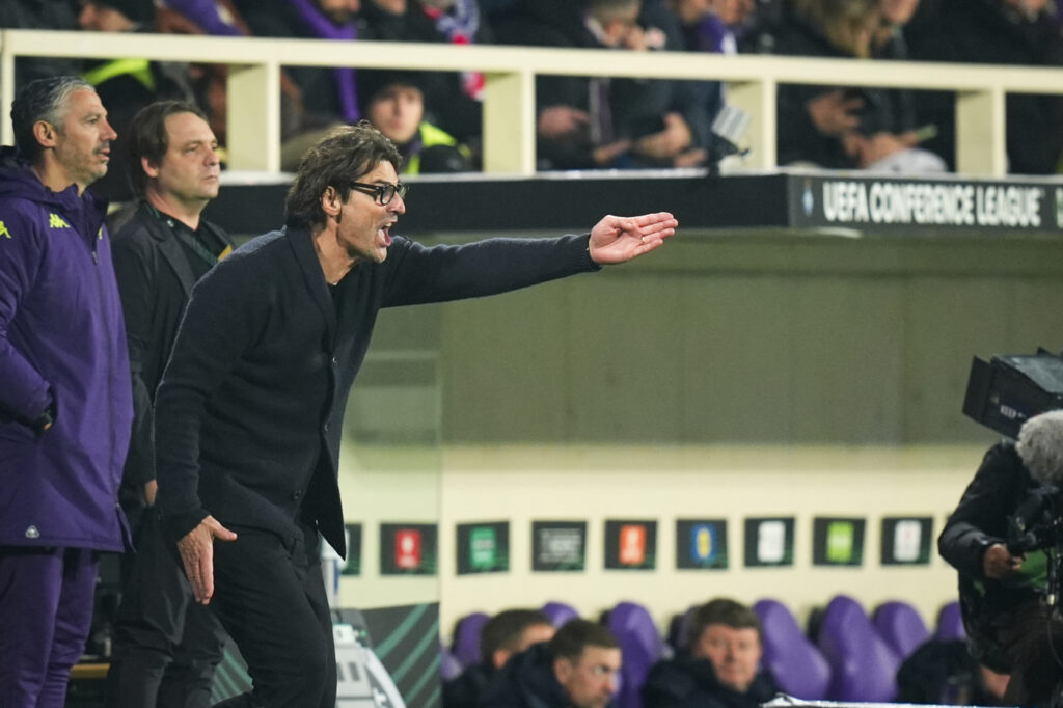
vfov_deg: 3.4
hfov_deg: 5.2
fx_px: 11807
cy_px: 354
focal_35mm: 400
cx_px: 532
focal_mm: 400
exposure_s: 1/1000
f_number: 3.2
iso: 2000
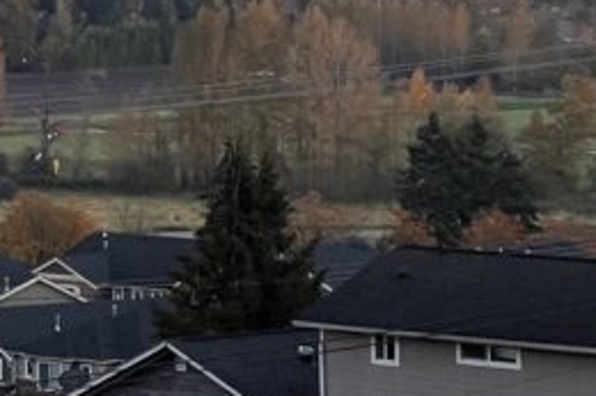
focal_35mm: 316
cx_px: -511
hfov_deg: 6.4
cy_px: -268
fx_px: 5228
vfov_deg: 4.3
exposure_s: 1/99
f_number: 2.8
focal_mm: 9
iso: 50
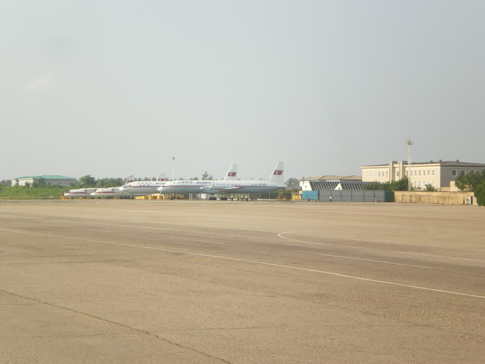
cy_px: 182
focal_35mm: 108
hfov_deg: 18.2
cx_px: 242
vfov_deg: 13.7
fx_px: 1513
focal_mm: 18.9
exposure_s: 1/160
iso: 50
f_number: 5.9
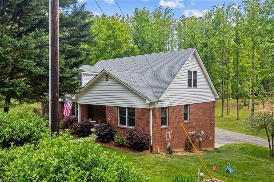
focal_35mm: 28
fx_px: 213
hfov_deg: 65.5
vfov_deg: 46.3
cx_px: 137
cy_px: 91
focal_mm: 10.26
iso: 100
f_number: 4.5
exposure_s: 1/120
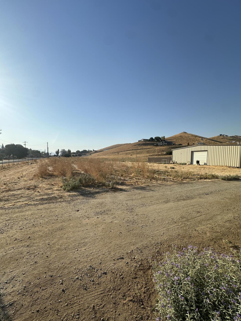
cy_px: 168
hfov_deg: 81.6
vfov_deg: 98.1
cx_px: 112
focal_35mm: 15
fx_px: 139
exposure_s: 1/3125
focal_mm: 2.22
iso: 50
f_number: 2.2
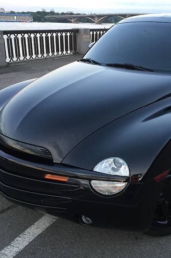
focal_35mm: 41
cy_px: 128
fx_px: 292
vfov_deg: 47.4
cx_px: 123
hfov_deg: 32.1
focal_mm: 4.2
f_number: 2.2
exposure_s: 1/33
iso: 64
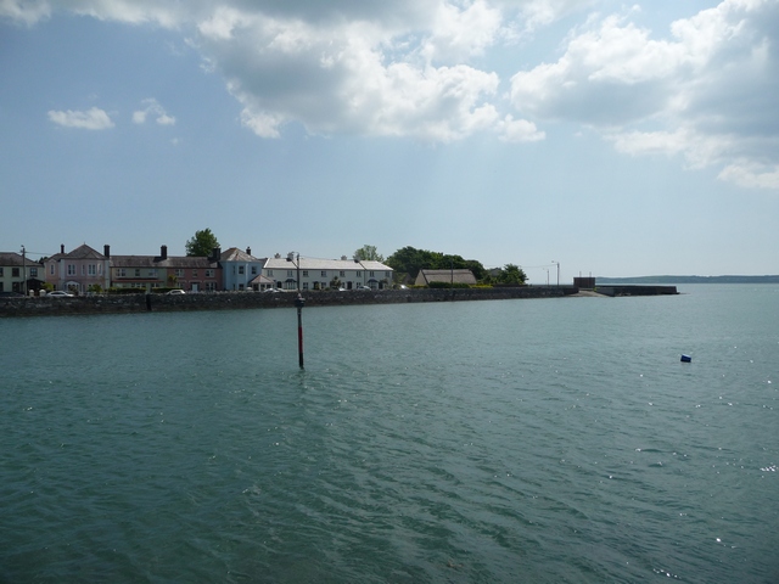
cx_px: 390
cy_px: 292
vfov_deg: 49.7
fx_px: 630
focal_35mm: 28
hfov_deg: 63.4
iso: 100
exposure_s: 1/500
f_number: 8
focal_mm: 4.7
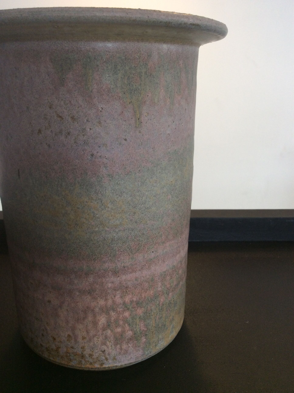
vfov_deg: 56.9
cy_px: 196
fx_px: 363
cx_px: 147
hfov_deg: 44.1
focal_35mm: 32
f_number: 2.4
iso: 40
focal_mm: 3.3
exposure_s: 1/33
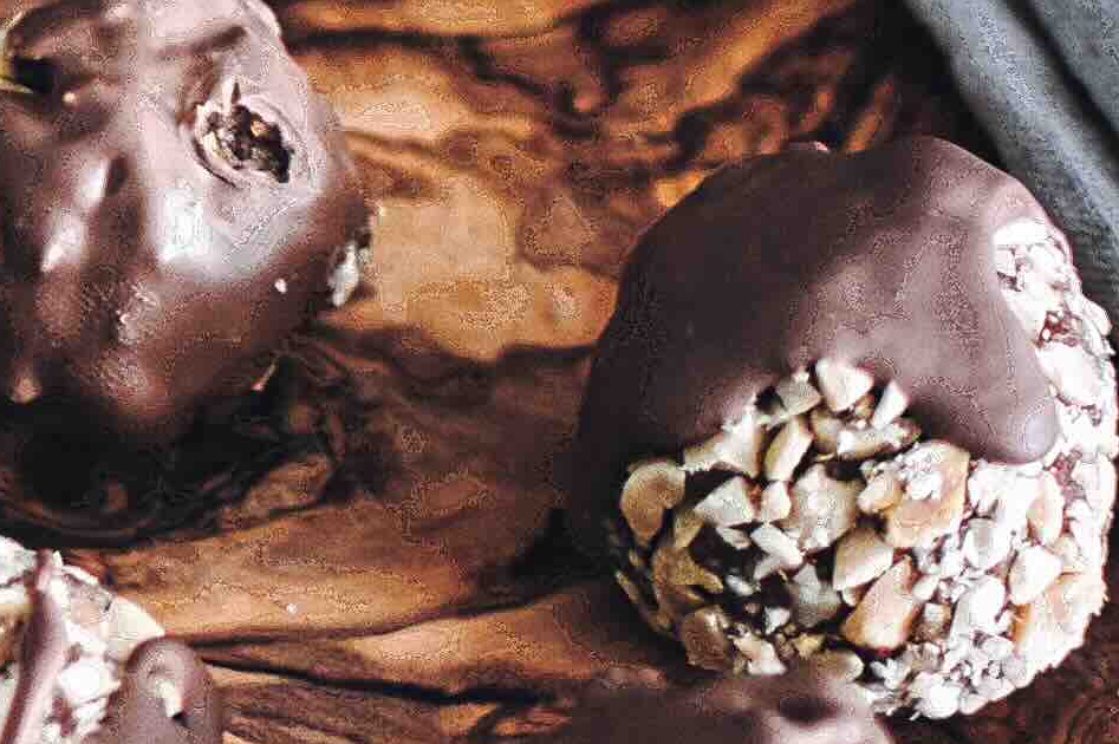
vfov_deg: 4.3
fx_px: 9877
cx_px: -723
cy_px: -11
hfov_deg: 6.4
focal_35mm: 318
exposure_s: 1/80
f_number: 1.8
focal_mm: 35
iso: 560
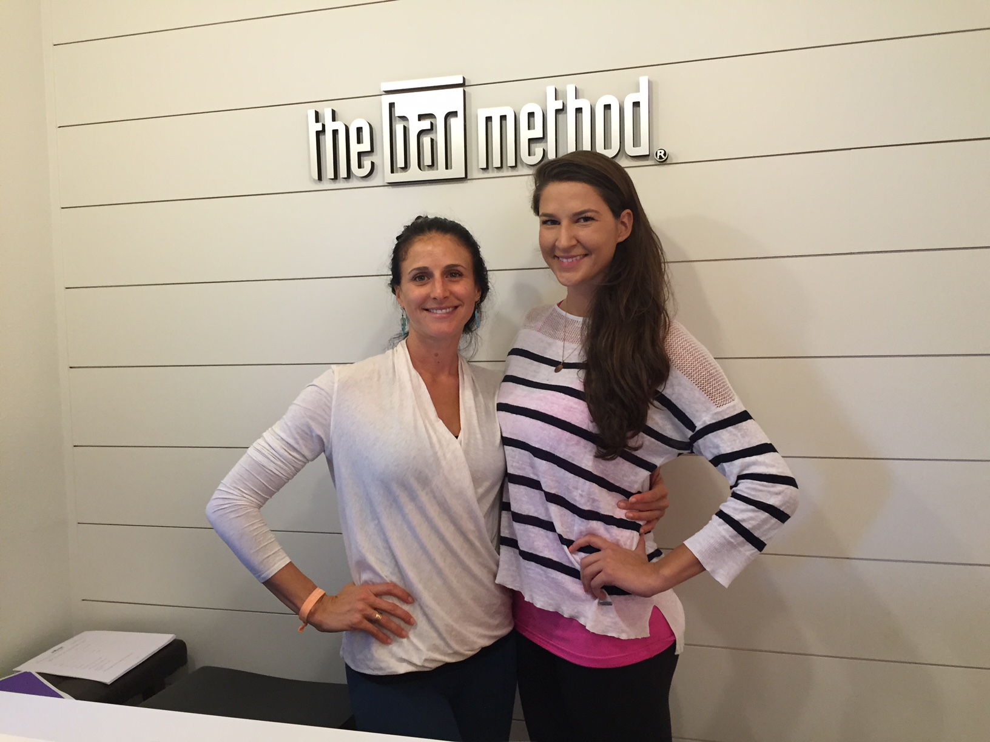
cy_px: 371
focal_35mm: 29
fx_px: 829
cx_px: 495
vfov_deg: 48.2
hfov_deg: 61.7
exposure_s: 1/30
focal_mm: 4.15
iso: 125
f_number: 2.2
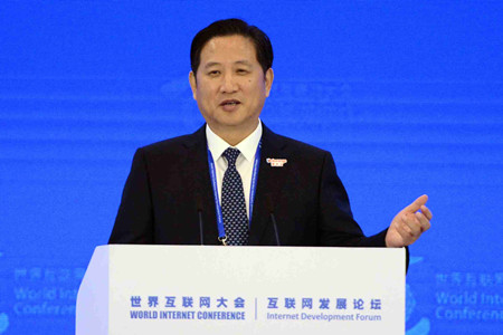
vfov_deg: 6.9
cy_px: 168
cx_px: 252
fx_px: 2794
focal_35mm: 200
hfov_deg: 10.3
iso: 1600
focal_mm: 200
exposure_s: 1/400
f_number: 2.8
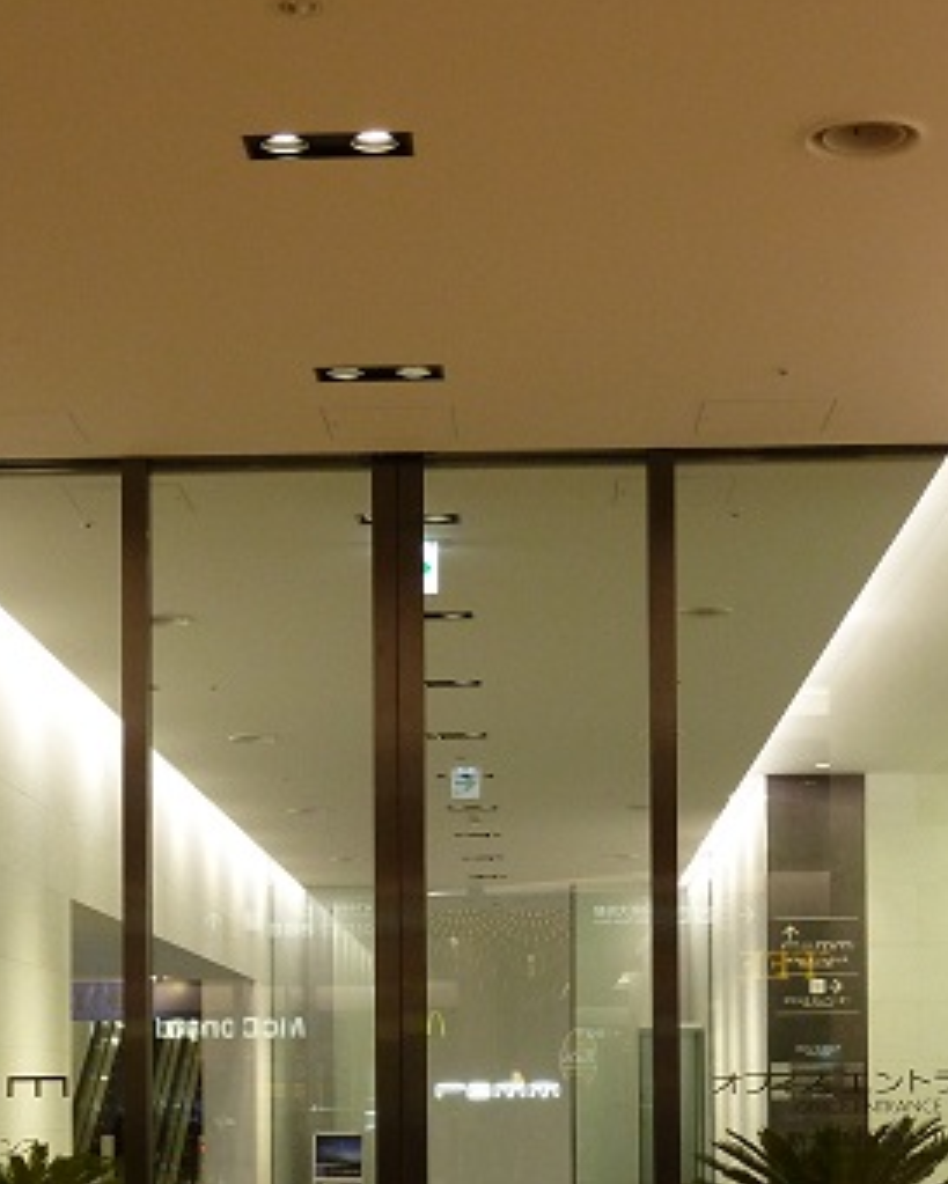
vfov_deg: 24.2
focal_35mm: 77
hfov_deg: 19.9
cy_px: 1028
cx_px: 375
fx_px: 2699
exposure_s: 1/30
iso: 250
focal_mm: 6.9
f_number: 3.7
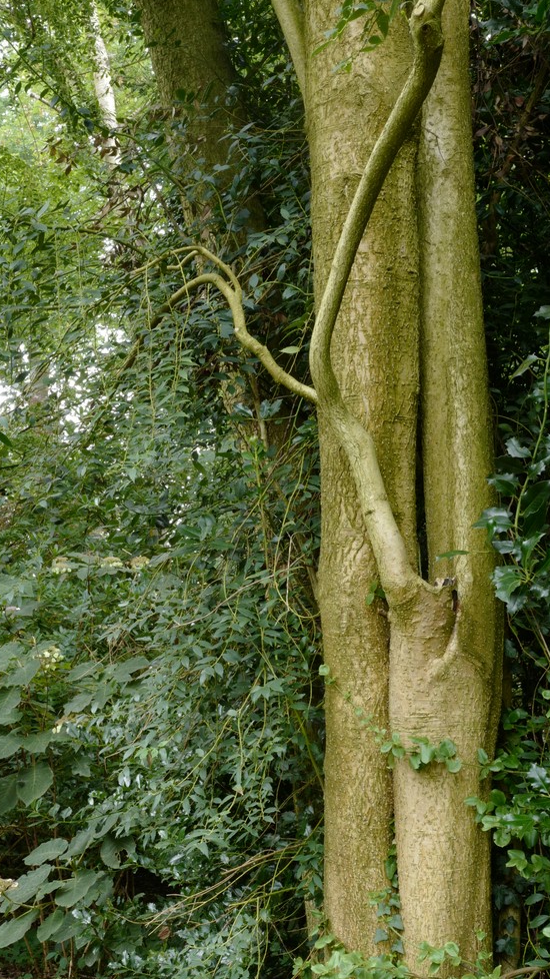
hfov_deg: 26.4
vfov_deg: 45.1
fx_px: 1167
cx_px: 204
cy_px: 619
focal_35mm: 45
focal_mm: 28
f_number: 16
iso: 400
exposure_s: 1/6
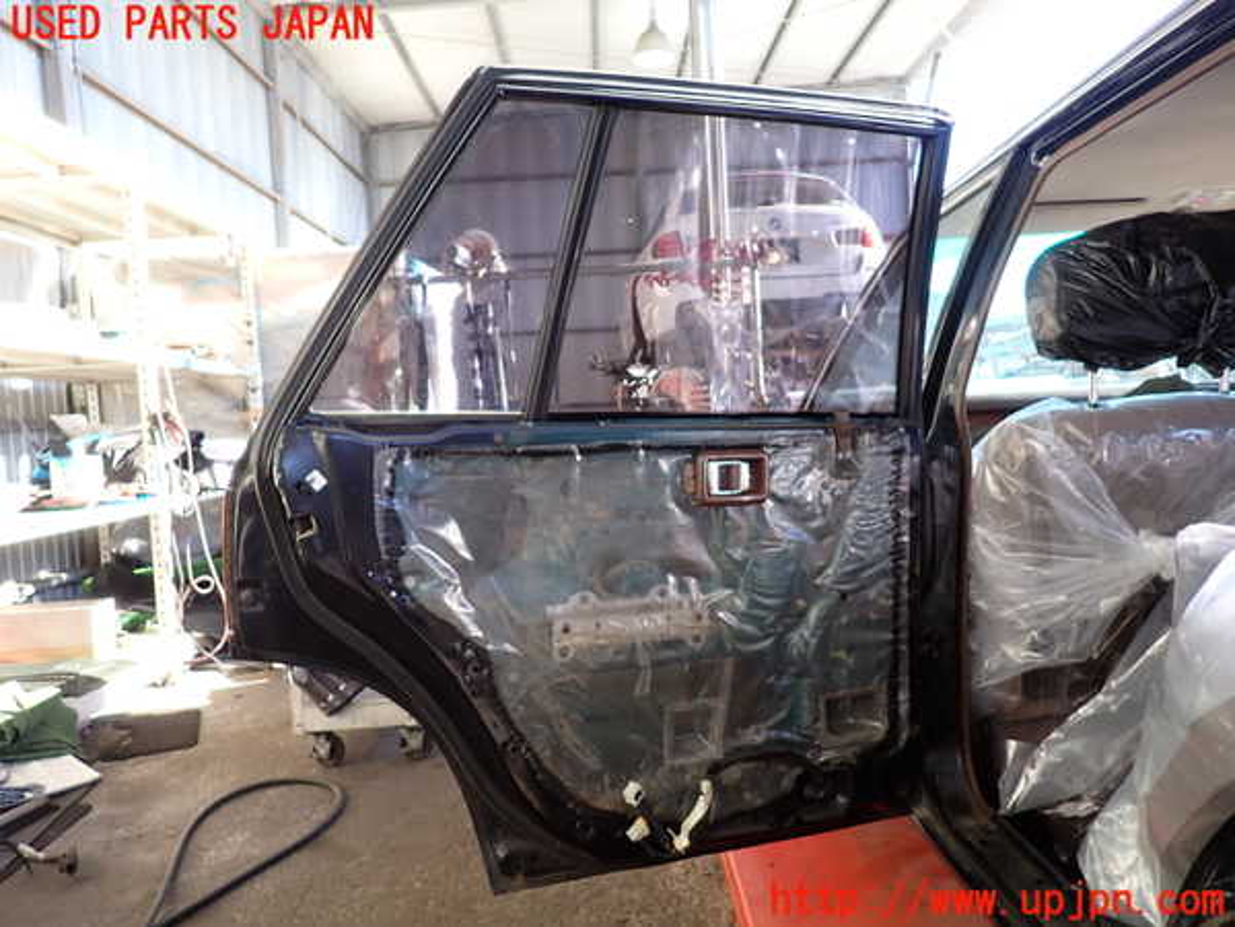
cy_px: 464
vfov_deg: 54.9
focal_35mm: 25
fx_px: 892
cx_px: 618
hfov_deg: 69.4
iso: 125
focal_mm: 4.5
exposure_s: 1/125
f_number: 2
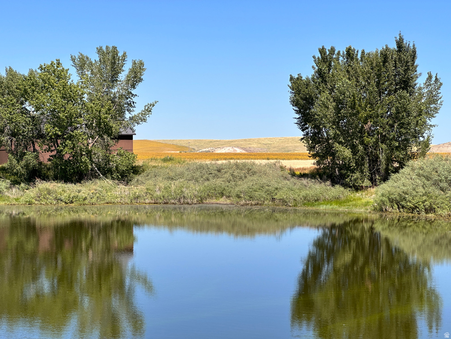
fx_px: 1003
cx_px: 226
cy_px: 170
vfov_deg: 19.1
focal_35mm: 77
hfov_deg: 25.3
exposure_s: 1/747
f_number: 2.8
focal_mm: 9
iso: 32
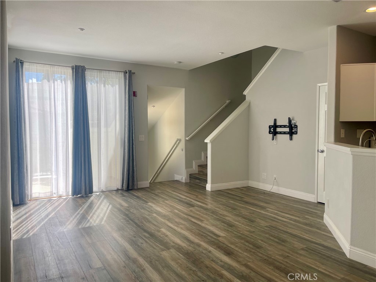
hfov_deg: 69.4
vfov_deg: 54.9
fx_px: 272
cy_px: 141
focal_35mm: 25
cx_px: 188
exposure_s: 1/478
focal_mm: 5.1
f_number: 1.6
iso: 32
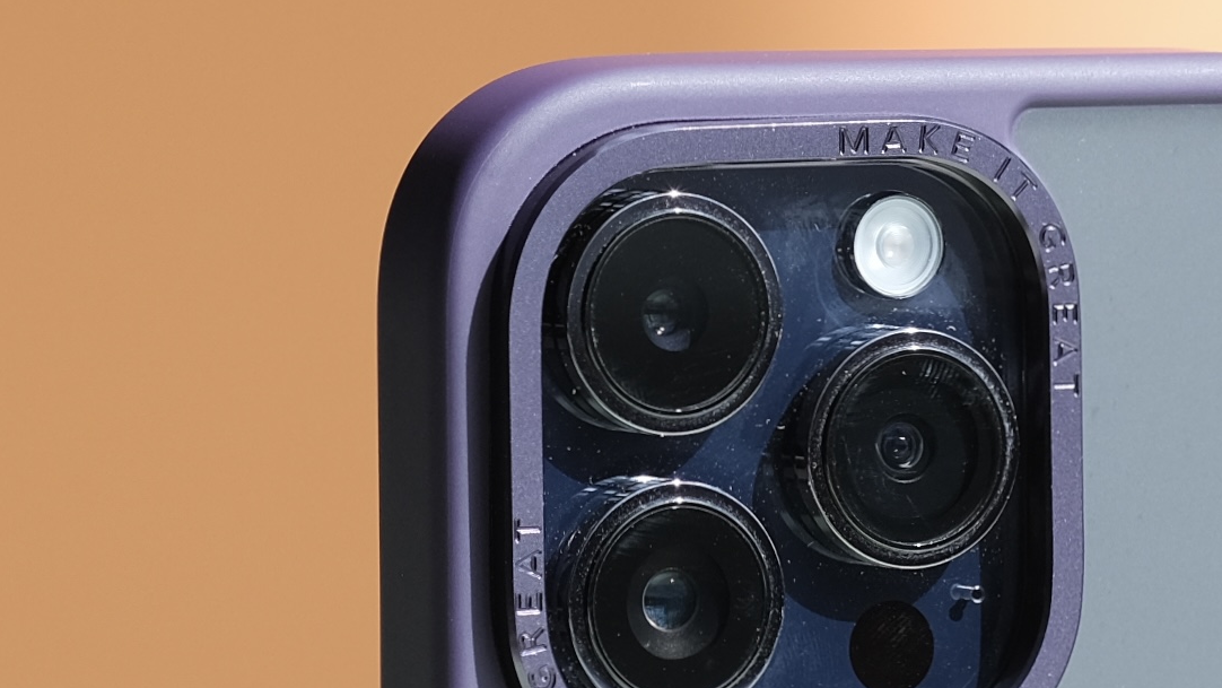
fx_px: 5769
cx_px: 764
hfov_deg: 12.1
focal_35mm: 178
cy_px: 432
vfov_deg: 6.8
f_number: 4
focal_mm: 56
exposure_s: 1/400
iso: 320
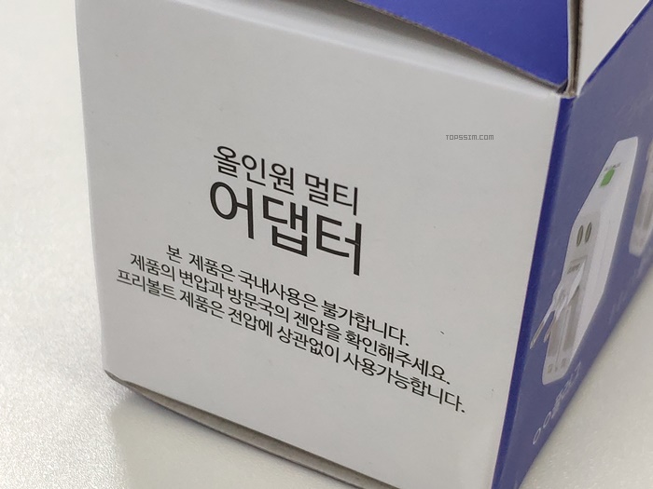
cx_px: 326
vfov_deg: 63.4
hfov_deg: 79.0
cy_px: 244
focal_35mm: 21
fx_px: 396
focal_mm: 4.22
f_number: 1.8
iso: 249
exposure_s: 1/120
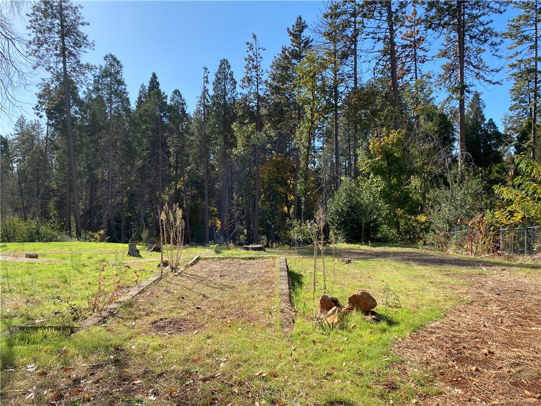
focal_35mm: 26
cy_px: 203
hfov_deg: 67.3
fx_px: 406
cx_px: 270
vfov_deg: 53.1
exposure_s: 1/1585
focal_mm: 4.25
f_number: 1.8
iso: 32
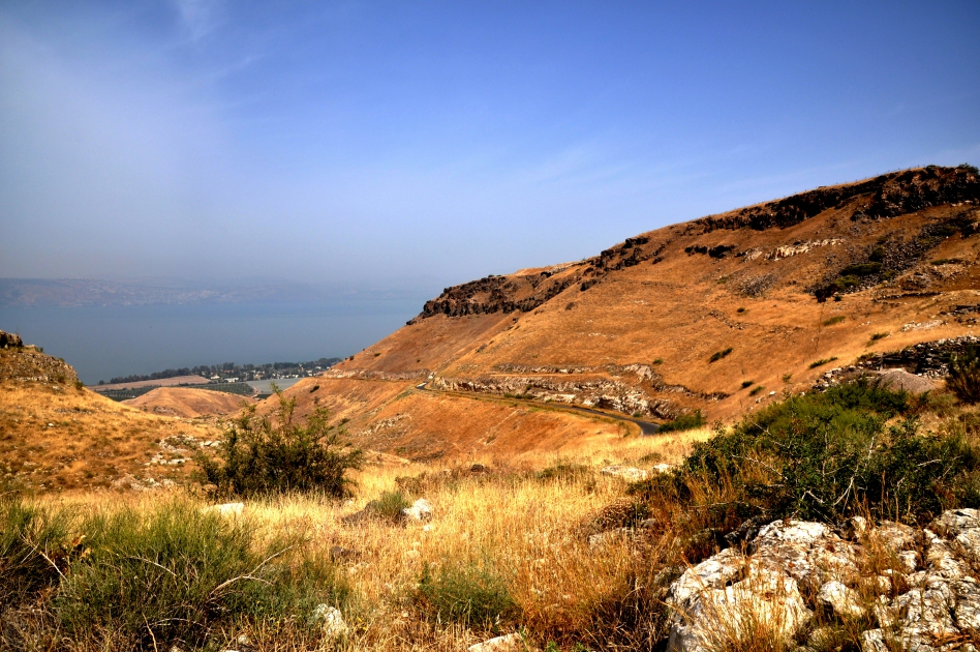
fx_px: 653
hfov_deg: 73.8
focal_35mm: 24
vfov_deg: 53.0
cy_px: 326
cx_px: 490
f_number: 10
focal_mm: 16
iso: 200
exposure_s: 1/400
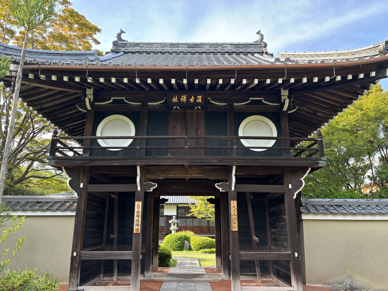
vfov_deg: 53.1
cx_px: 194
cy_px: 146
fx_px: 291
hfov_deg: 67.3
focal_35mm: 26
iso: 32
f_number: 1.6
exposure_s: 1/133
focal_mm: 5.96
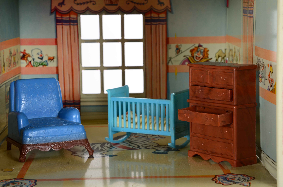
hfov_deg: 19.5
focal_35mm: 105
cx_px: 142
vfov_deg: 13.0
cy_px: 94
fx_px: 824
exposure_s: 1/160
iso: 200
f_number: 13
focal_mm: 70
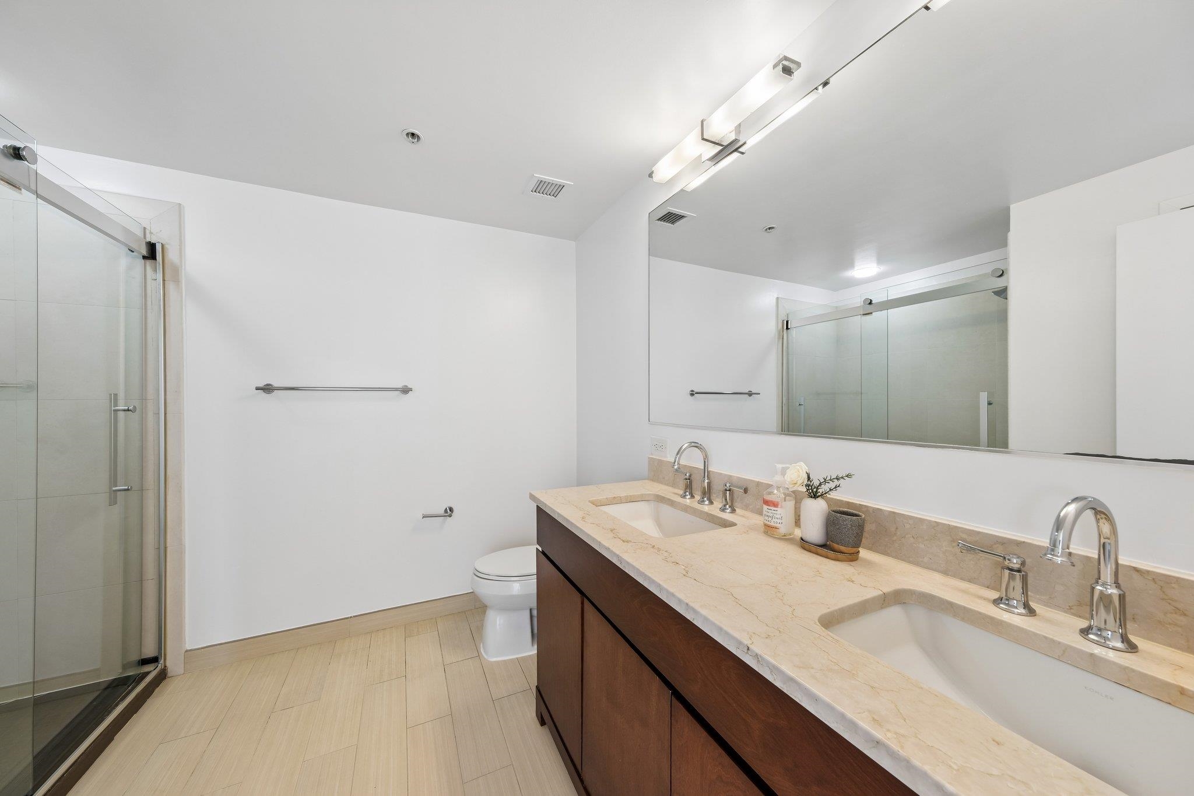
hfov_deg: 112.6
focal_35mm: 12
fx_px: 398
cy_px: 398
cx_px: 597
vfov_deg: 90.0
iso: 125
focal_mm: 8
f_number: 8
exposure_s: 1/6
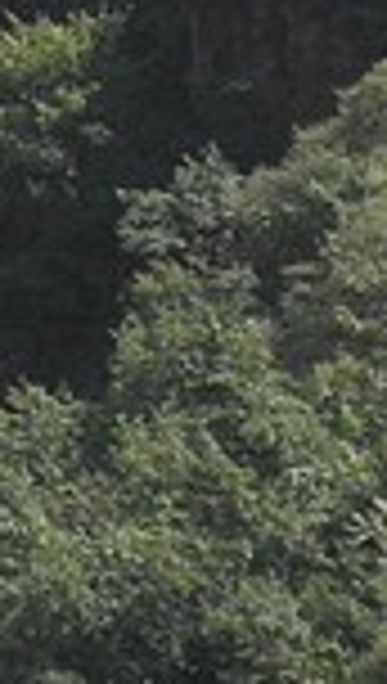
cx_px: -216
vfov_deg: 4.2
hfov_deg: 2.4
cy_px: -576
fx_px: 9208
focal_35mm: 507
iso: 64
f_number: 3.8
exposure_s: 1/400
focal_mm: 10.5
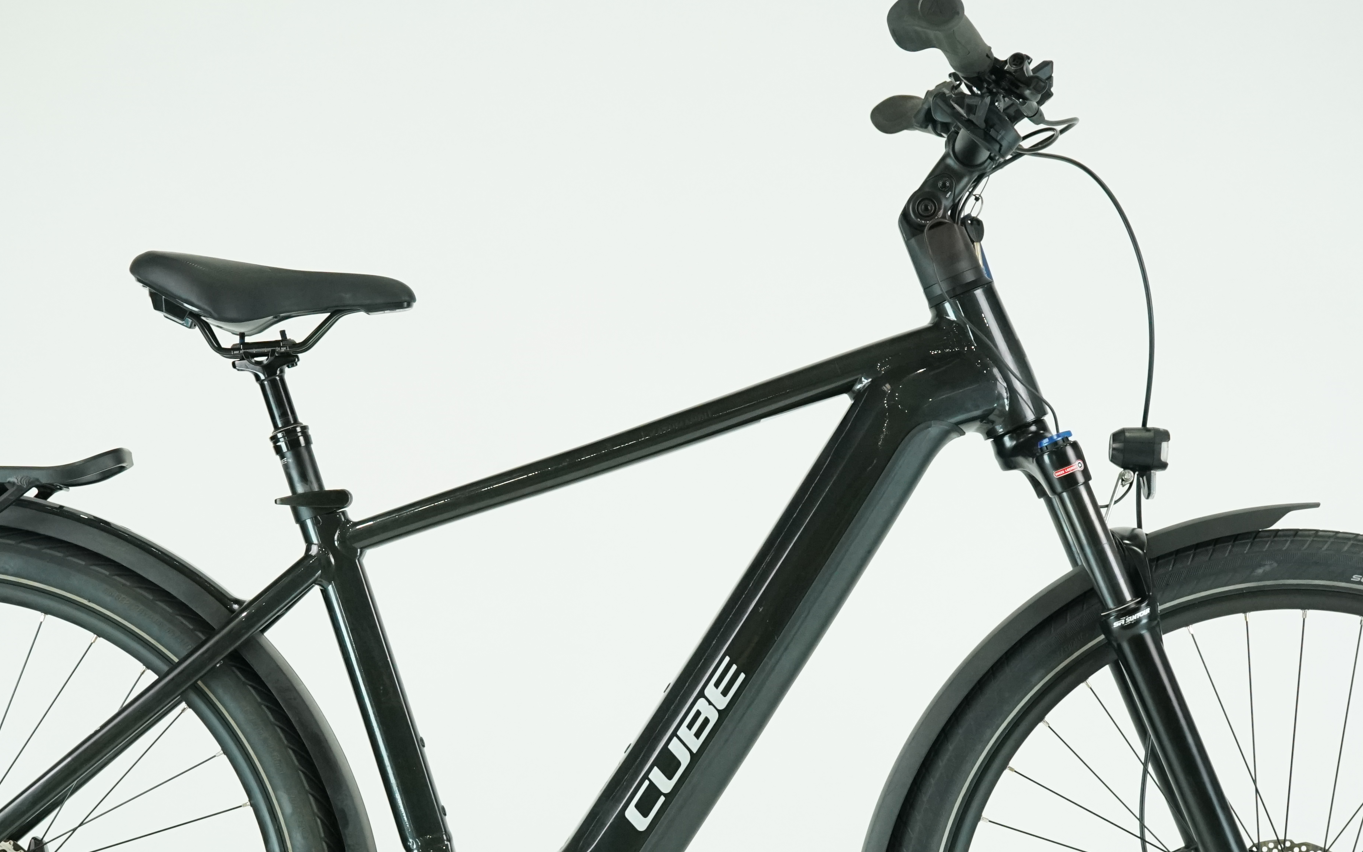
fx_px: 3269
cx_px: 604
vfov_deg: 14.8
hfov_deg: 23.5
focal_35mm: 88
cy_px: 665
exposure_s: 1/200
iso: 2500
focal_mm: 53
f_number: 6.3
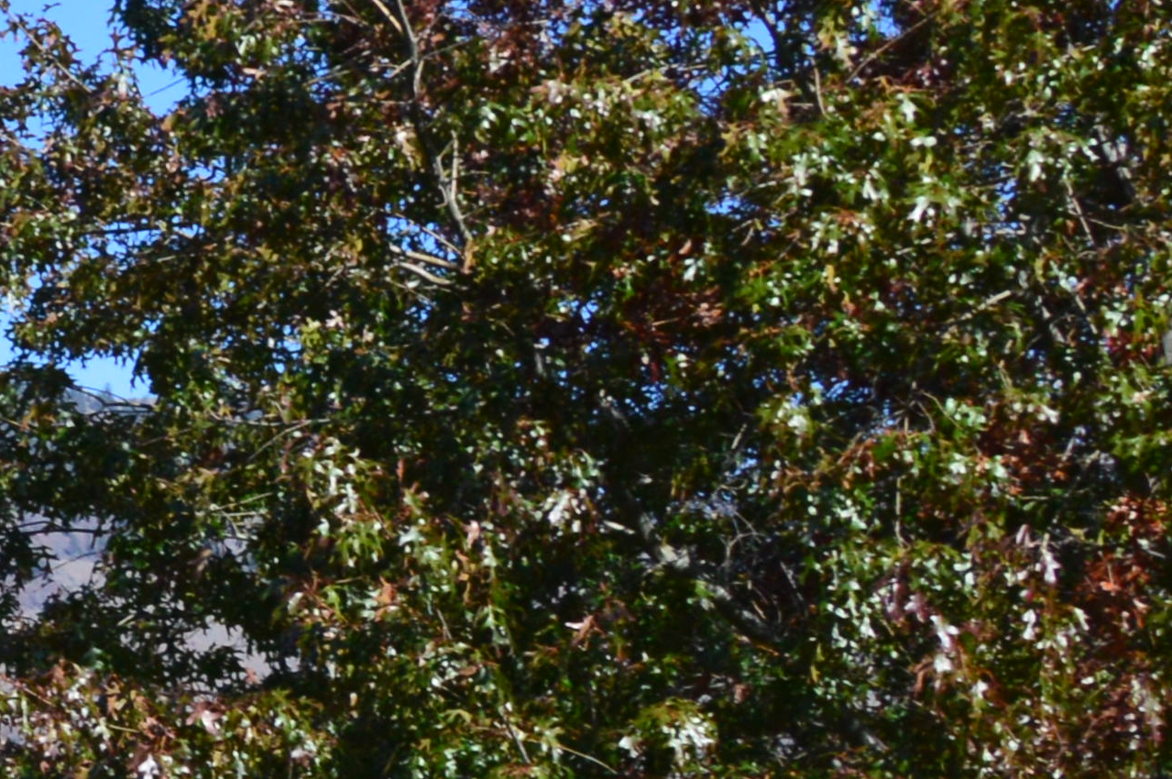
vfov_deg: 10.7
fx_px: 4130
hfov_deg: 13.8
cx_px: -1146
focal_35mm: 127
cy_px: 619
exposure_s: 1/200
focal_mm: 18
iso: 400
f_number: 10
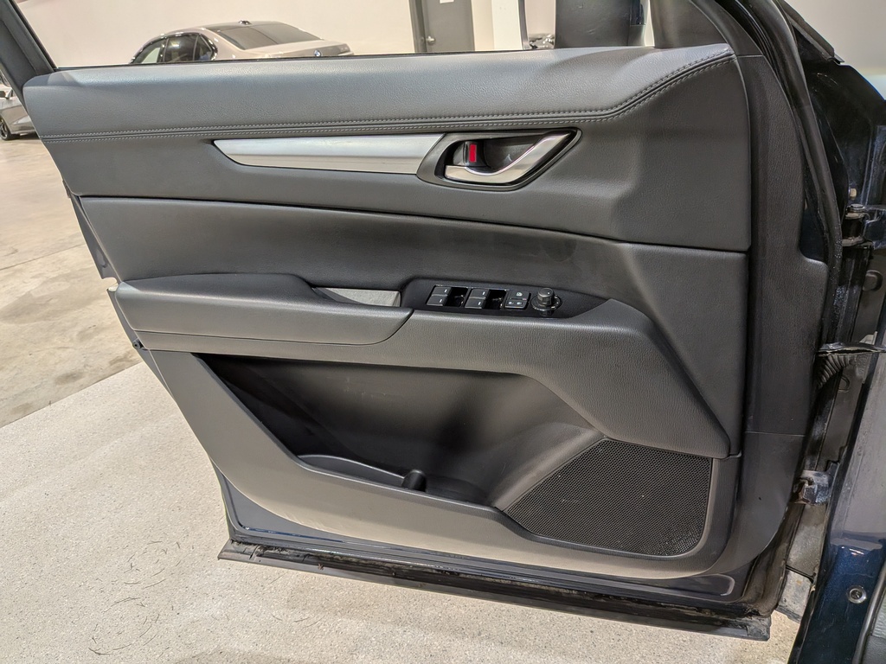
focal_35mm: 24
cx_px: 443
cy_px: 332
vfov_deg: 56.8
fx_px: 614
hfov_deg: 71.6
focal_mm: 4.53
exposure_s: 1/217
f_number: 1.7
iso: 29
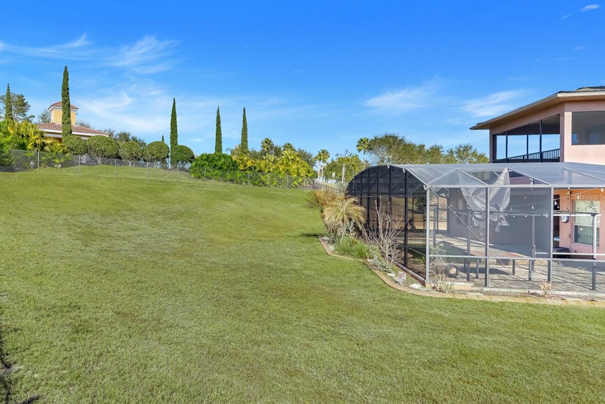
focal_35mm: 21
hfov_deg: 79.5
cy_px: 197
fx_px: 353
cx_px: 221
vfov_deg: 59.5
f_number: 9
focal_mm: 16
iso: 160
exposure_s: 1/30
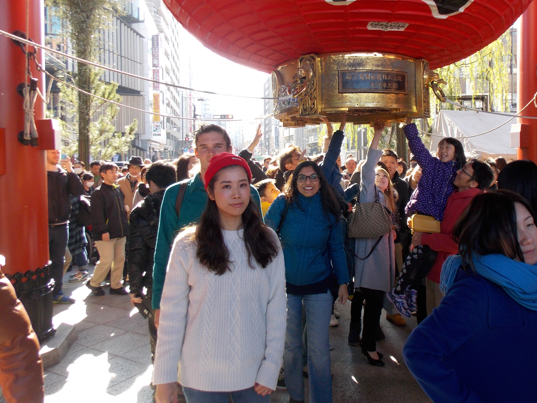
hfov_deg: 59.2
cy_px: 170
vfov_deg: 46.6
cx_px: 335
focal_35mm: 30
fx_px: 465
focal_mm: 4
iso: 80
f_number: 3.1
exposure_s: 1/125
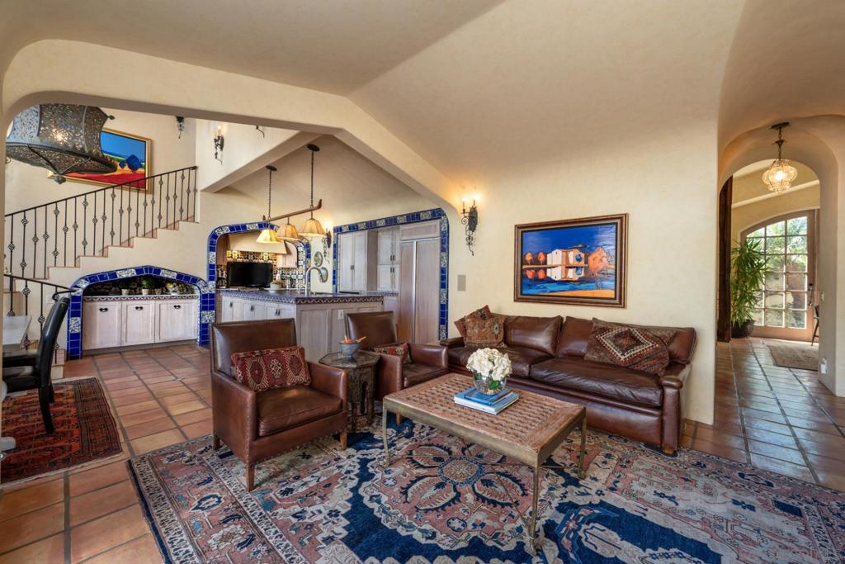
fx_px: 329
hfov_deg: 104.2
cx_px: 422
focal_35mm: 14
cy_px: 282
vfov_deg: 81.2
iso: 100
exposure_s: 1/125
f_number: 9
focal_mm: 14
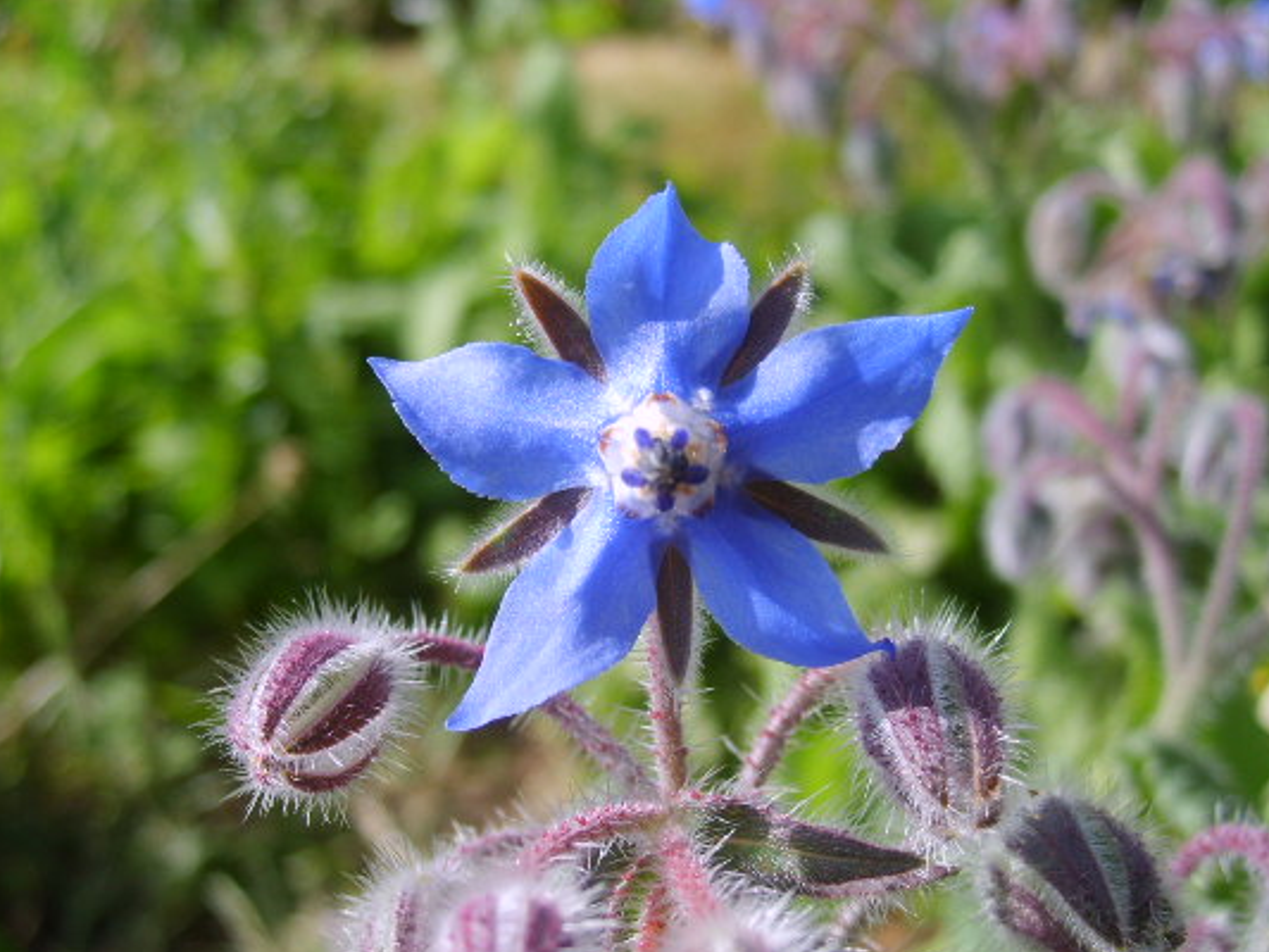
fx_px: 1540
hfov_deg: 44.8
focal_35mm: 42
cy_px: 528
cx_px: 638
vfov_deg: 34.3
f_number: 2.8
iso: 50
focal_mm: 5.8
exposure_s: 1/500
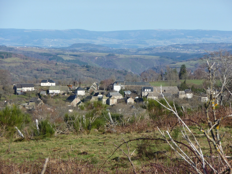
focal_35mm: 158
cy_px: 87
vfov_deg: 9.4
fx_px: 1059
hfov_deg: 12.5
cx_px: 116
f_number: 4.8
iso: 100
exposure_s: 1/500
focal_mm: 27.1
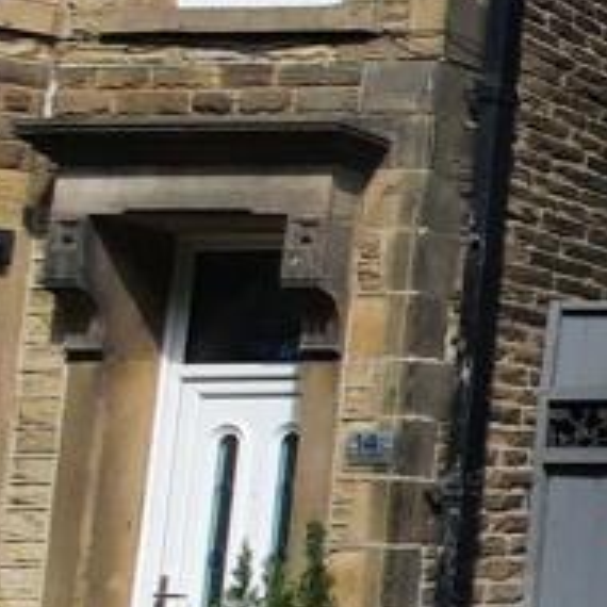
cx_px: 1508
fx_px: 1230
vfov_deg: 27.7
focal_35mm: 62
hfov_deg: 14.6
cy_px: 342
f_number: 2.2
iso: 40
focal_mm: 1.74
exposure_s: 1/1074
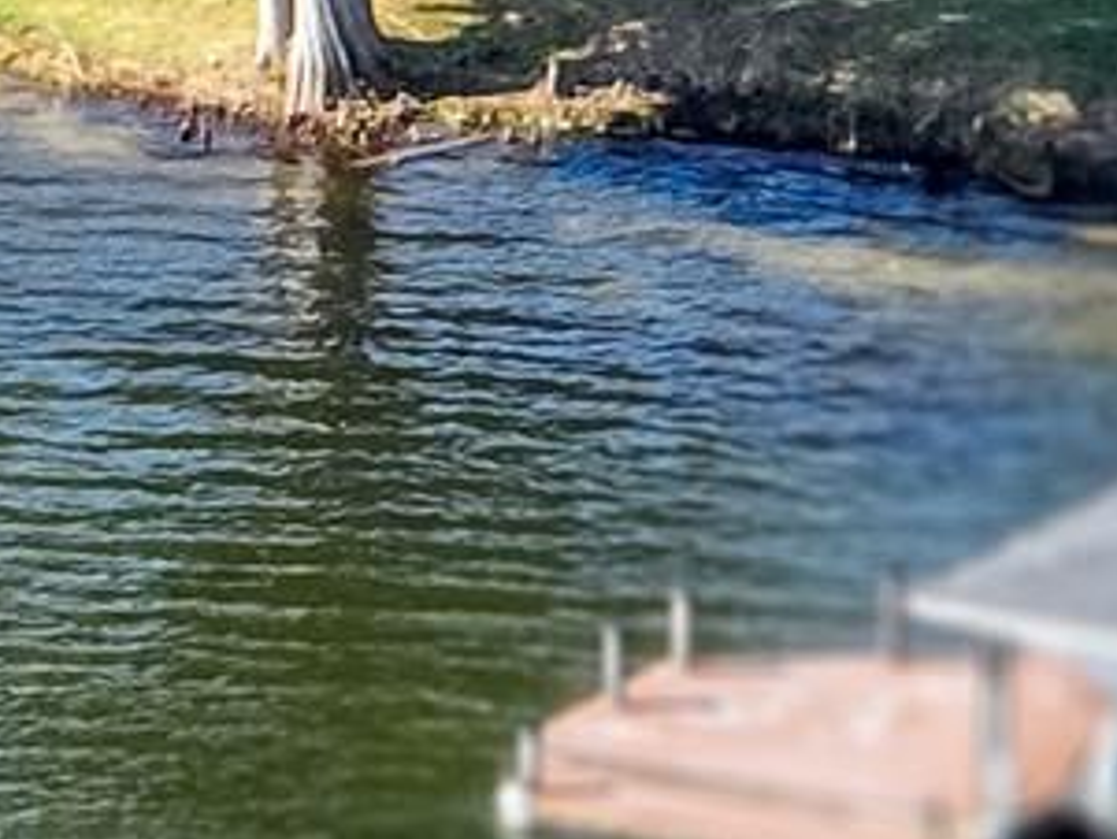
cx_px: -100
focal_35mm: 855
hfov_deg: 2.3
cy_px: -1195
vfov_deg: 1.7
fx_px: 27600
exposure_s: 1/120
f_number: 4.4
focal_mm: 29.85
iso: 100
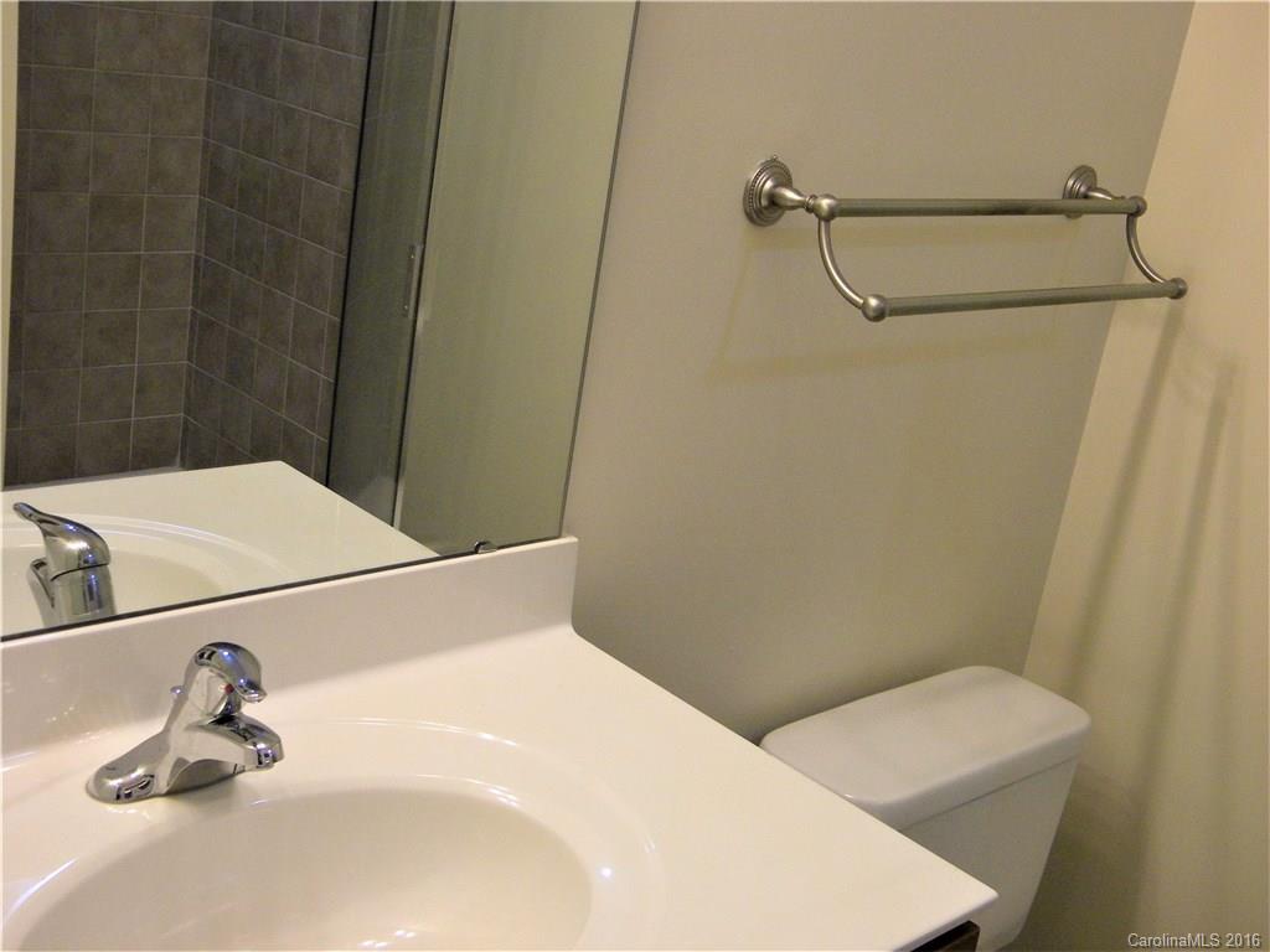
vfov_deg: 35.1
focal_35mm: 41
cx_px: 635
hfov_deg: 45.8
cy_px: 476
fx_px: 1504
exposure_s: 1/61
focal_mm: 7.3
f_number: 3.8
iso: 333
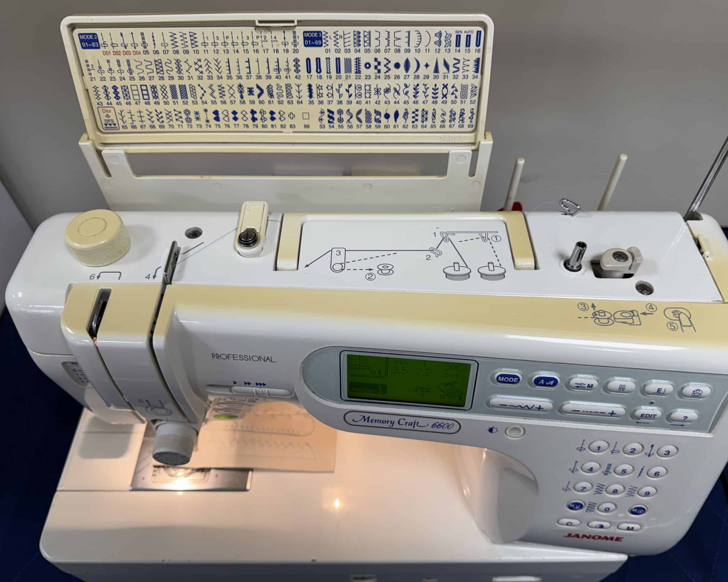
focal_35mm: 26
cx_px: 381
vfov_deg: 54.9
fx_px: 560
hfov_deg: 66.0
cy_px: 289
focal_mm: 6.76
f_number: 1.78
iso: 80
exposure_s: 1/100
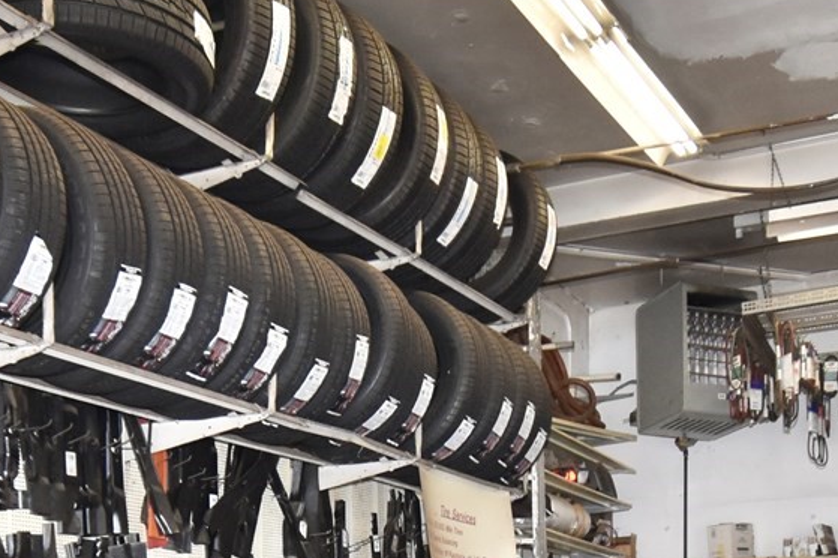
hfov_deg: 36.3
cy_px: 716
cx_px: 415
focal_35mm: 55
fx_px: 1279
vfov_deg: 22.2
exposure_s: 1/160
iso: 800
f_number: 4.5
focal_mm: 10
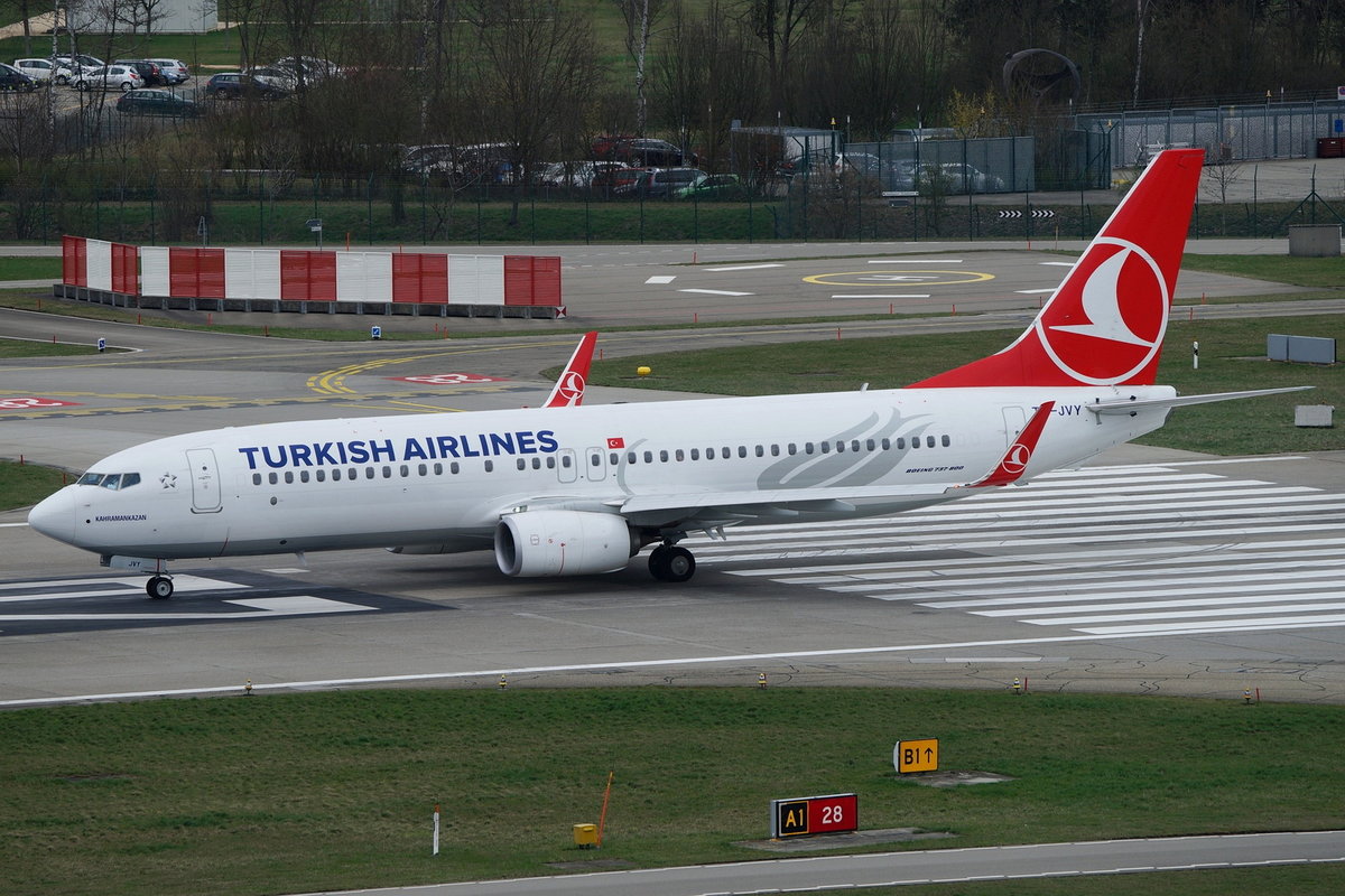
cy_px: 448
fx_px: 12328
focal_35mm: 330
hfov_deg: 6.2
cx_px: 672
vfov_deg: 4.2
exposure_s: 1/500
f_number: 7.1
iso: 200
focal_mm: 330
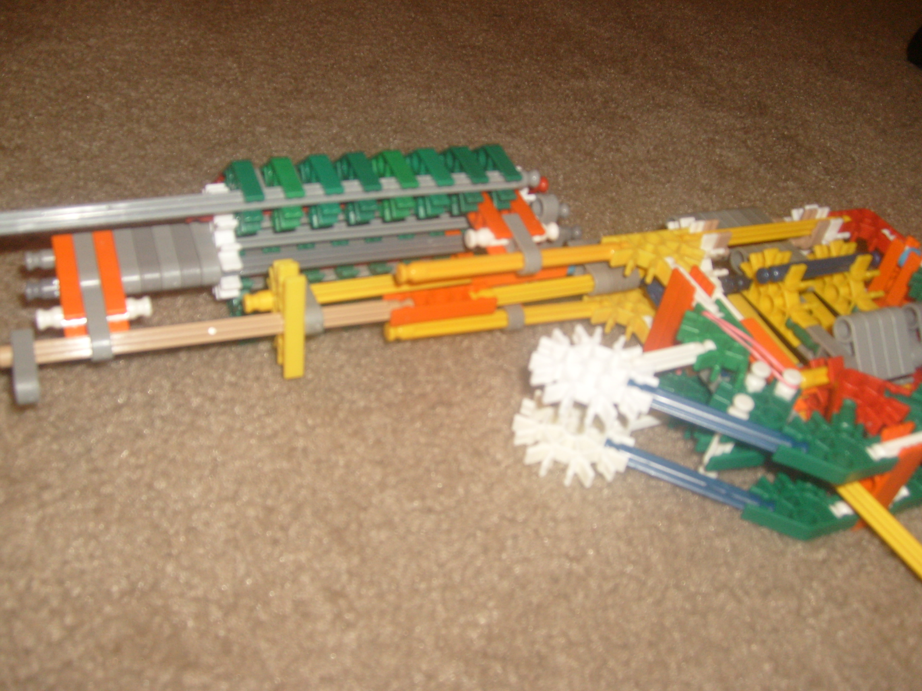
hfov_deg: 52.6
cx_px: 461
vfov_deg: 40.7
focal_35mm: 35
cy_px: 346
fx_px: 932
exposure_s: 1/45
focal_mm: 5.8
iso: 100
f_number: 2.8
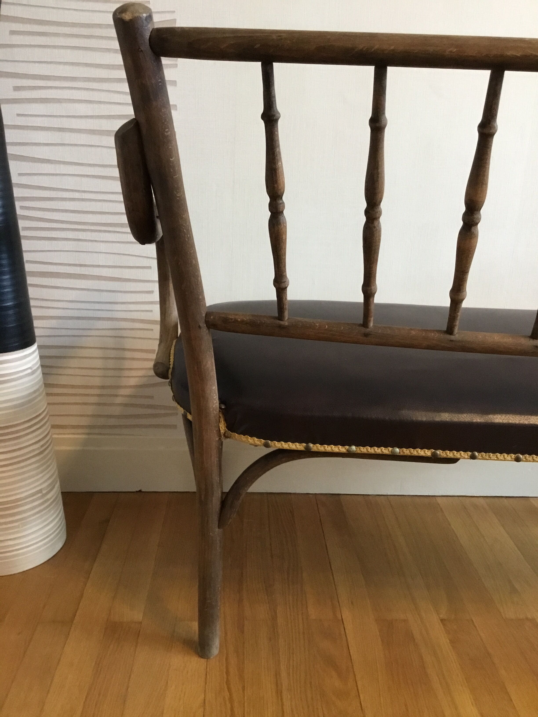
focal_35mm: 31
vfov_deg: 58.4
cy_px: 358
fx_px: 642
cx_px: 269
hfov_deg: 45.4
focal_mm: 3.3
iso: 200
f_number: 2.4
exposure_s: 1/17
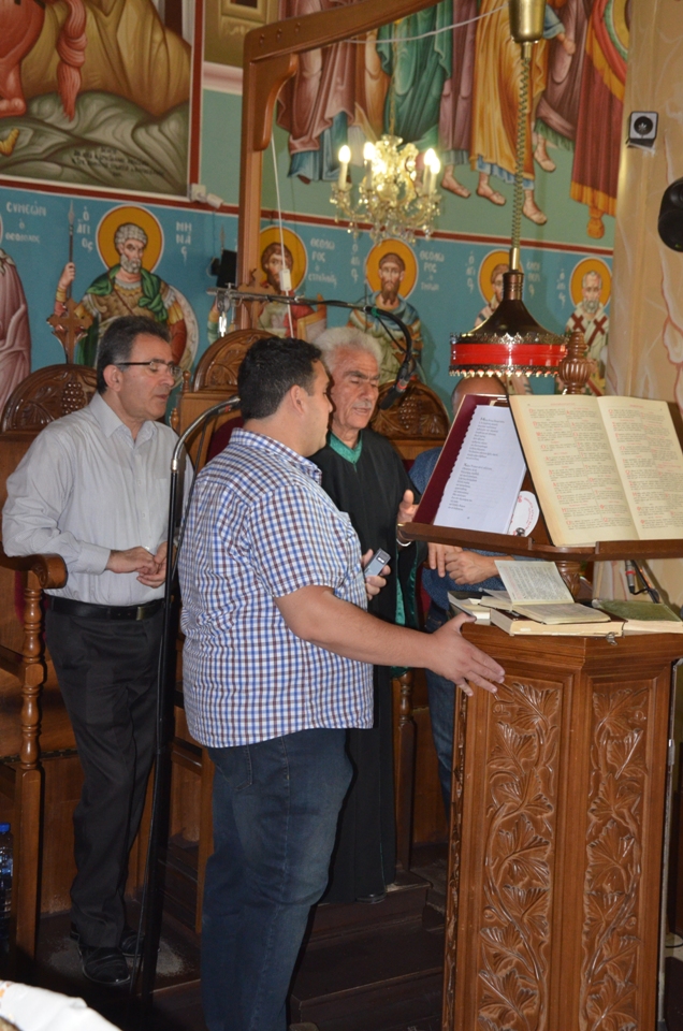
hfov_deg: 26.4
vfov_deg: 39.0
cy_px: 516
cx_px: 342
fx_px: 1458
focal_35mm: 51
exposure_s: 1/60
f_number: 6.3
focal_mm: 34
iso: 2000
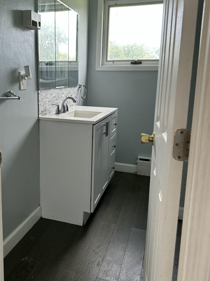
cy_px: 123
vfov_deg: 58.2
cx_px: 82
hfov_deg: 45.1
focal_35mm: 31
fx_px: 251
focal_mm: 6.86
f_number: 1.78
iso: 80
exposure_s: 1/121
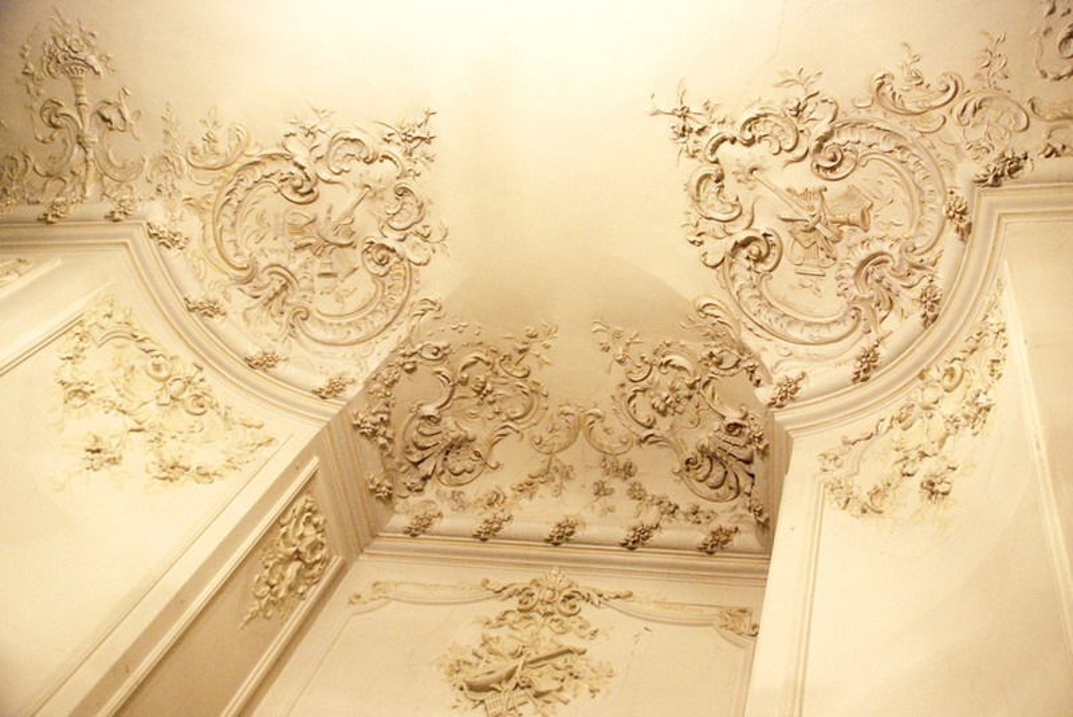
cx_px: 536
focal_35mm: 36
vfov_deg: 36.9
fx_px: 1074
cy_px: 358
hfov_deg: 53.1
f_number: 4
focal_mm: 24
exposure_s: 1/40
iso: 1600
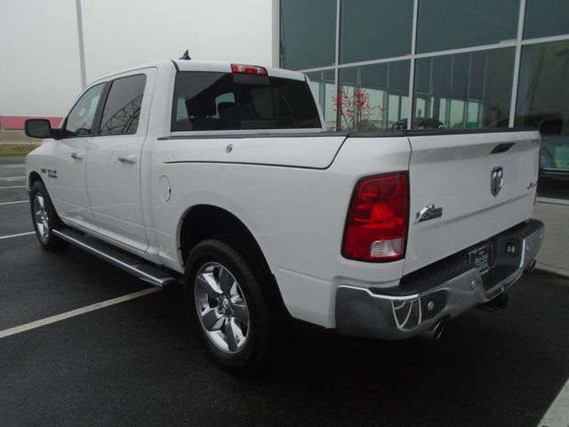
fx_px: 427
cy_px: 214
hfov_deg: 67.3
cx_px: 284
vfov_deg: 53.1
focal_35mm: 26
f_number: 3.2
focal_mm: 4.6
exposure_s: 1/320
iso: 100
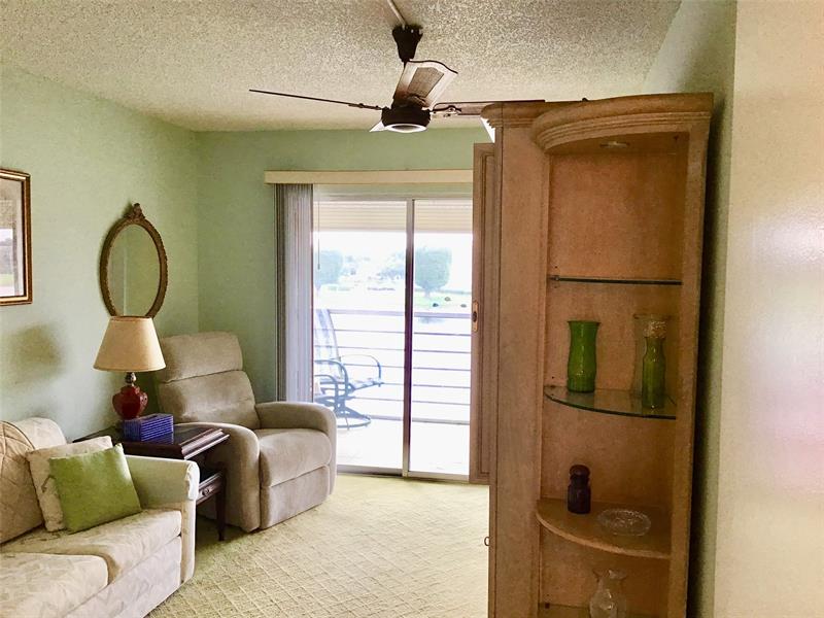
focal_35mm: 31
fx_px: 738
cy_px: 309
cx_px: 412
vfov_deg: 45.4
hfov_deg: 58.4
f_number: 2.4
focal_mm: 3.3
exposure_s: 1/40
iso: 32
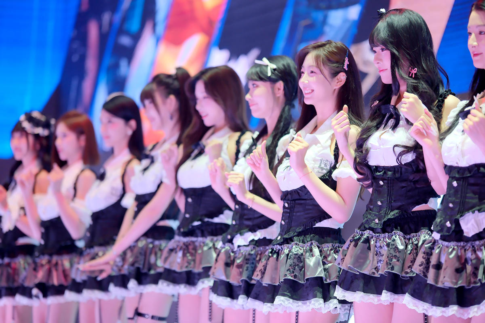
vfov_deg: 12.1
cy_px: 162
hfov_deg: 18.1
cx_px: 242
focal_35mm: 113
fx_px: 1522
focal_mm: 75
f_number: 1.2
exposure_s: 1/500
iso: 640
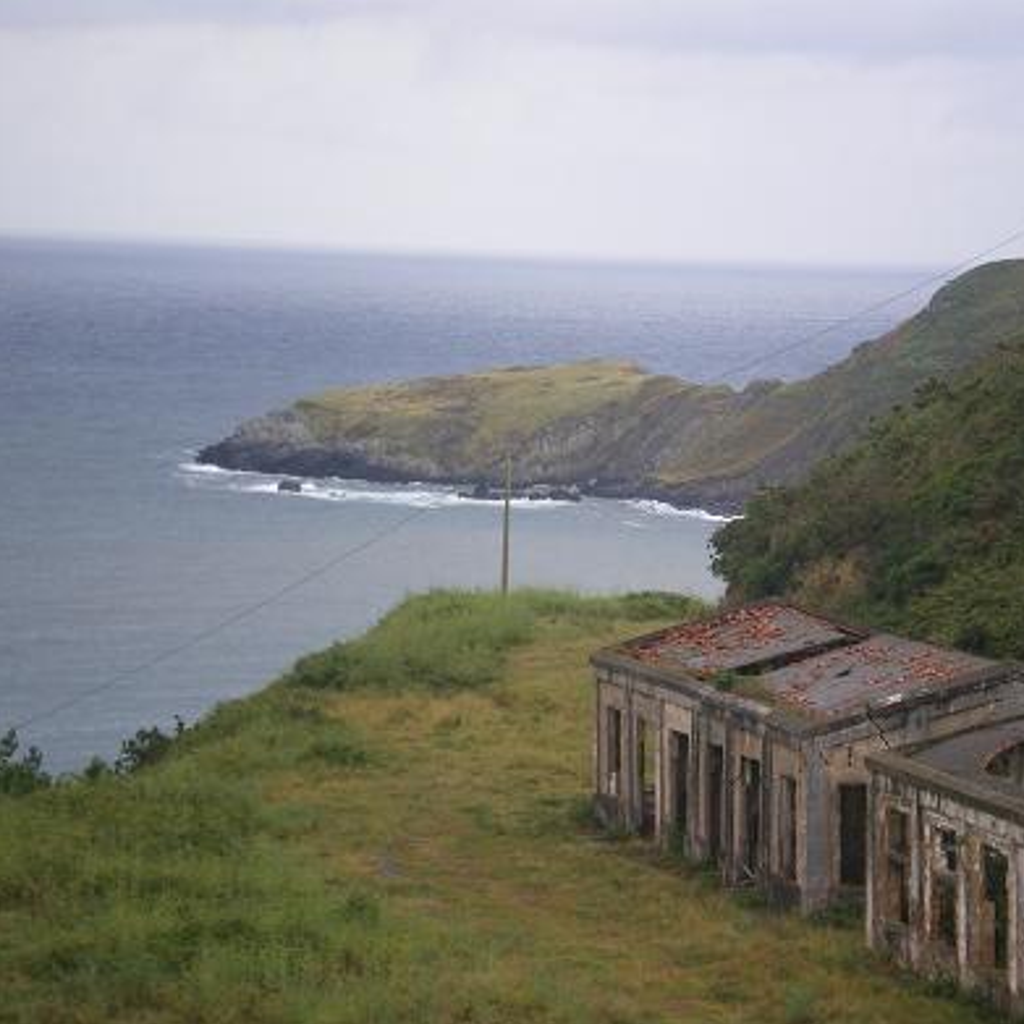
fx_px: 4552
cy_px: 516
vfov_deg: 12.8
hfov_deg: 12.8
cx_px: 639
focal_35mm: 136
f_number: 5.9
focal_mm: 18.9
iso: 80
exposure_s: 1/100
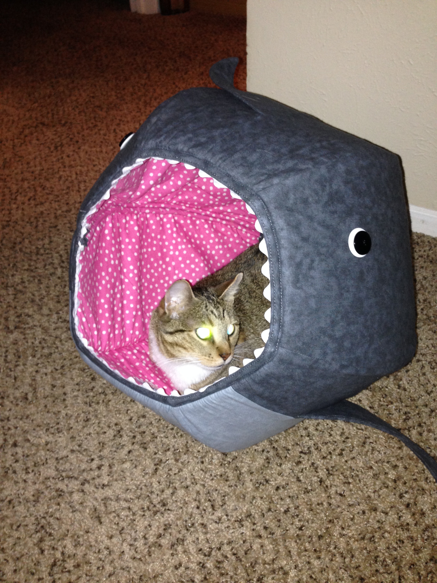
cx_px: 218
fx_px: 555
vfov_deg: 55.4
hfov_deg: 42.9
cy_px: 292
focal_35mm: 33
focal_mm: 4.12
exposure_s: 1/16
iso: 125
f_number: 2.4
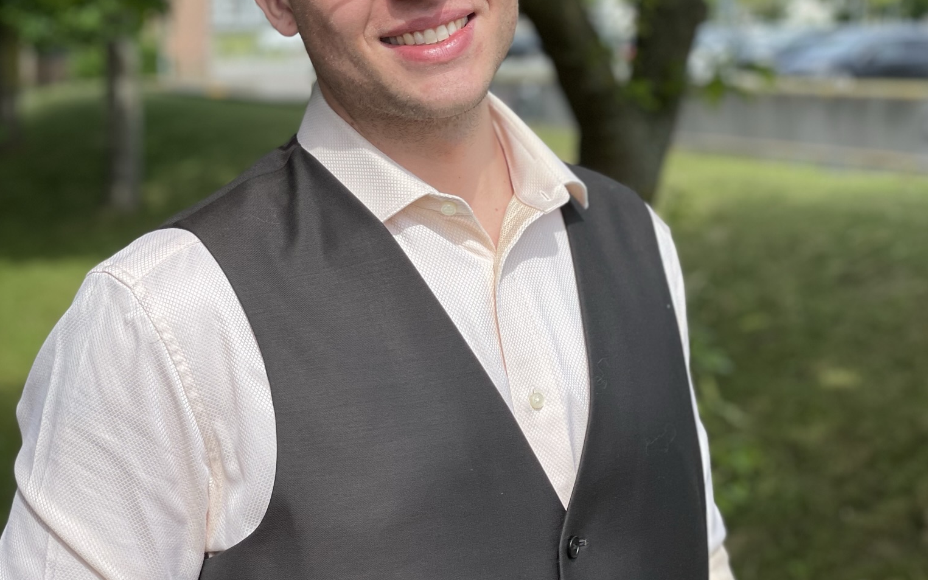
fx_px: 1871
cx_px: 464
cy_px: 188
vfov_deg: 17.6
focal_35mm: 74
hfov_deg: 27.8
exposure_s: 1/1332
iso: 32
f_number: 2
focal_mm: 6
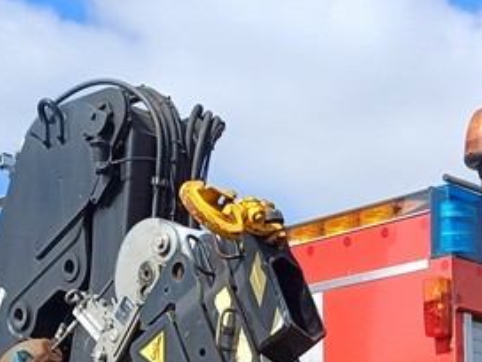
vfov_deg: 13.8
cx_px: 416
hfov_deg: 20.5
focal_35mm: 94
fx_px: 1309
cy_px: 678
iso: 50
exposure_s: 1/837
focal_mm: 4.65
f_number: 1.8
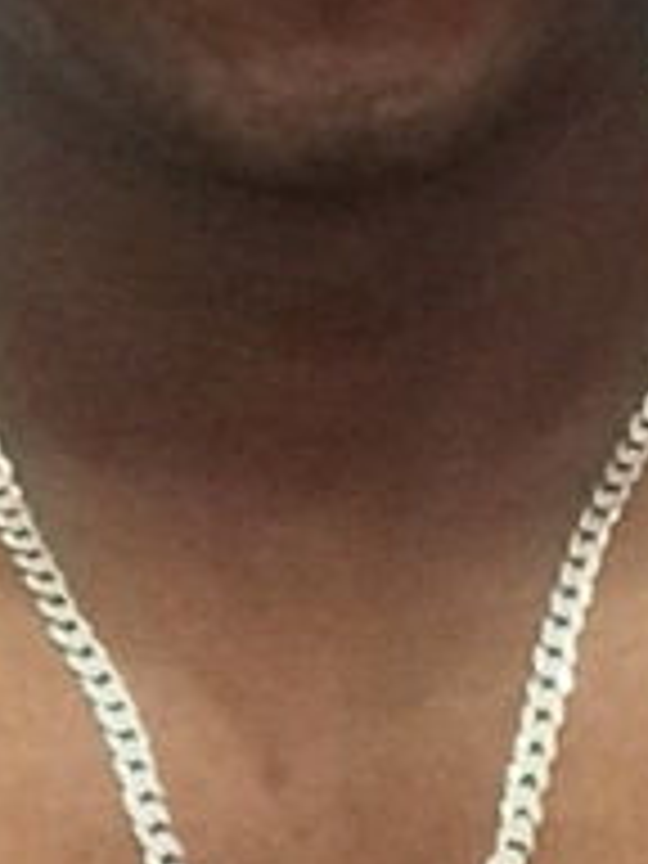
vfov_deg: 15.0
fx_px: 3220
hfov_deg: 11.5
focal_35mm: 129
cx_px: 405
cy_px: 850
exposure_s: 1/15
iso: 1000
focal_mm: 2.15
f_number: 2.4
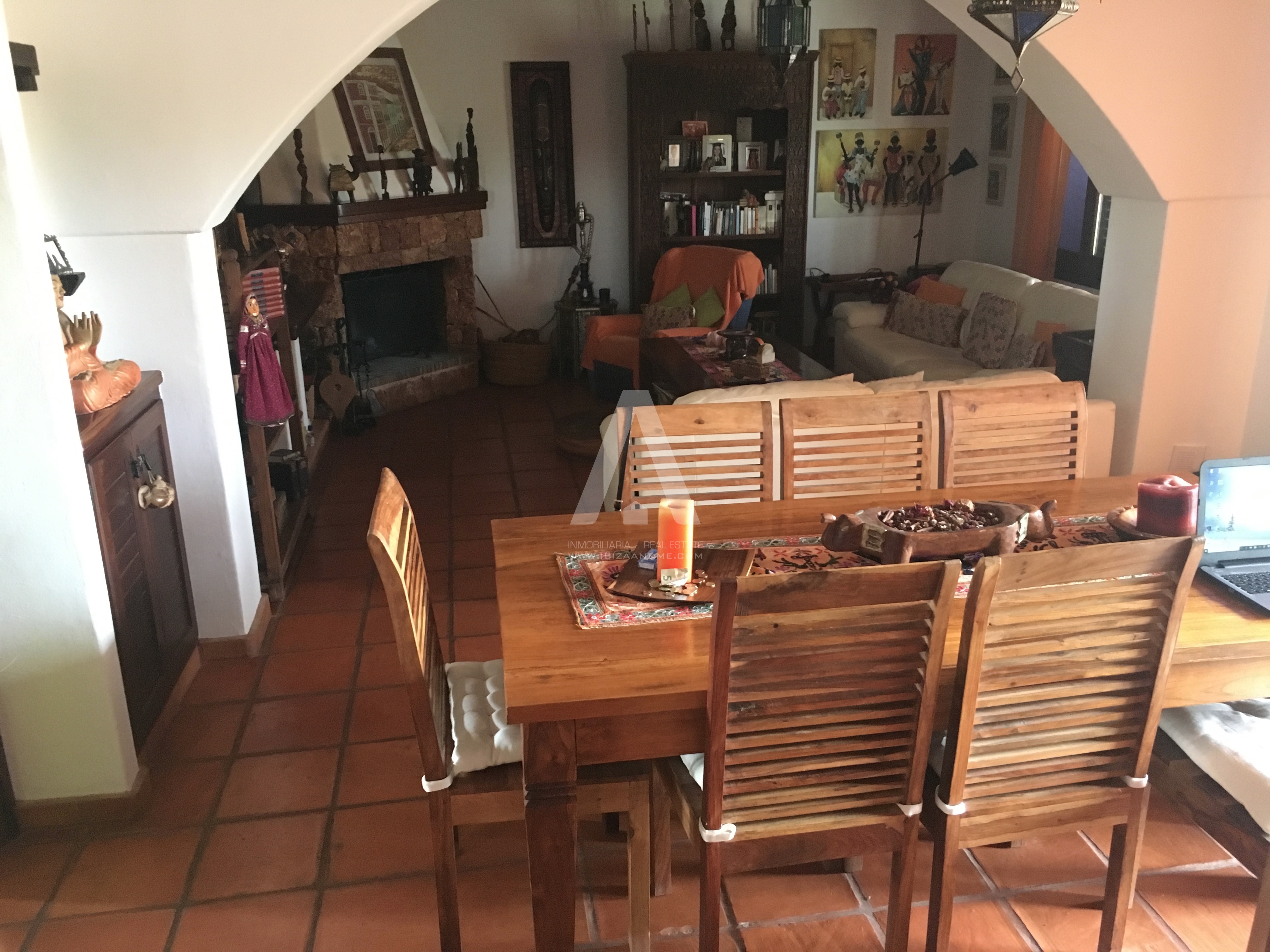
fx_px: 1064
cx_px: 635
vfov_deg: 48.2
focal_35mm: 29
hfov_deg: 61.7
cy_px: 476
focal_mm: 4.15
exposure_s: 1/17
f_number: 2.2
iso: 320
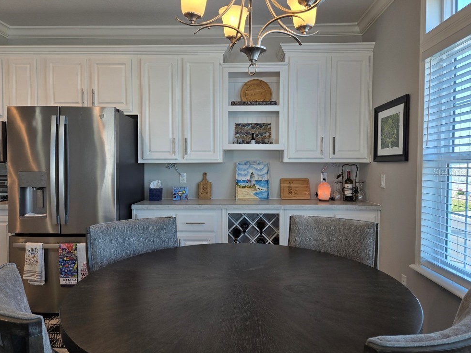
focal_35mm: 24
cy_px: 172
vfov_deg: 56.8
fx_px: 327
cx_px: 233
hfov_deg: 71.6
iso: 32
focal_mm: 5.4
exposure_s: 1/120
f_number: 1.8
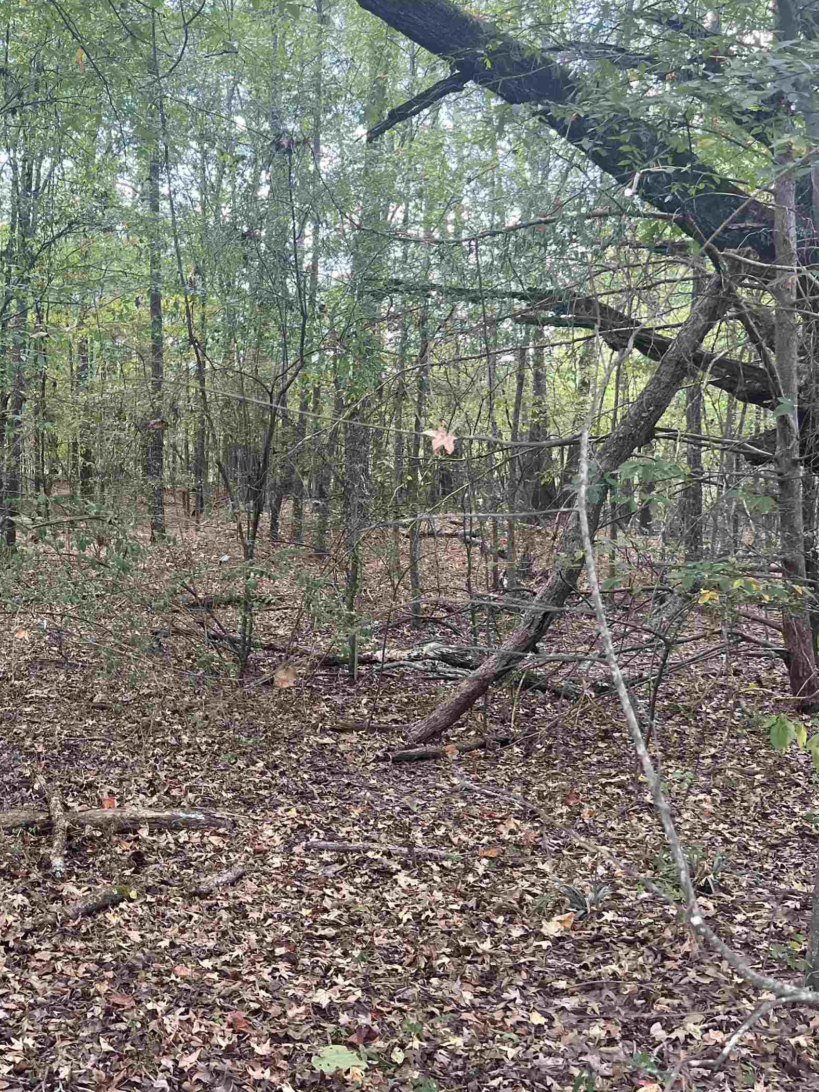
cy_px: 512
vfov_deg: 49.0
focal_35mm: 38
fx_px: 1199
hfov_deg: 35.5
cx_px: 80
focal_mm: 5.7
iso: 125
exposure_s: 1/121
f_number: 1.5
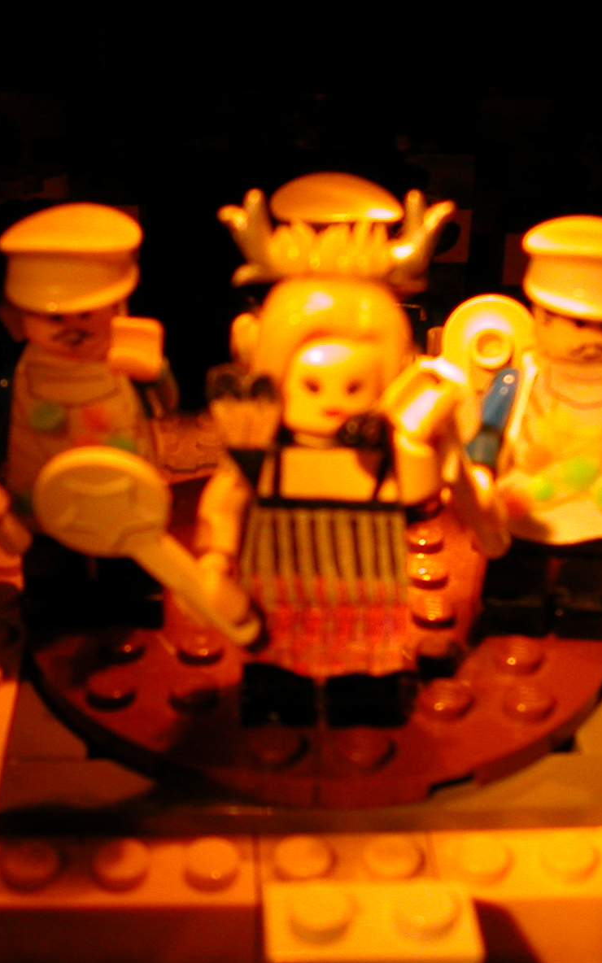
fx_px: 1391
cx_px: 255
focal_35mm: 53
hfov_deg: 24.4
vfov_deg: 38.2
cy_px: 484
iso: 200
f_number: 2.7
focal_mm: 5.6
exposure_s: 1/1.3
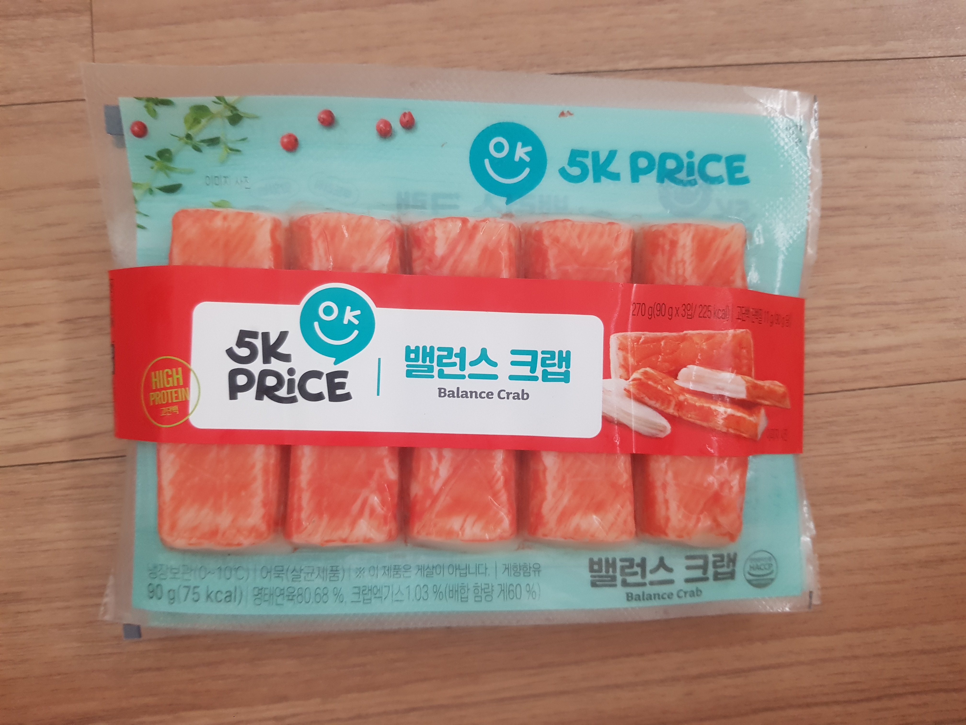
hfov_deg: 67.3
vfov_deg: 53.1
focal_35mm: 26
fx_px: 726
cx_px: 483
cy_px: 362
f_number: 1.7
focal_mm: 4.2
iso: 200
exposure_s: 1/12
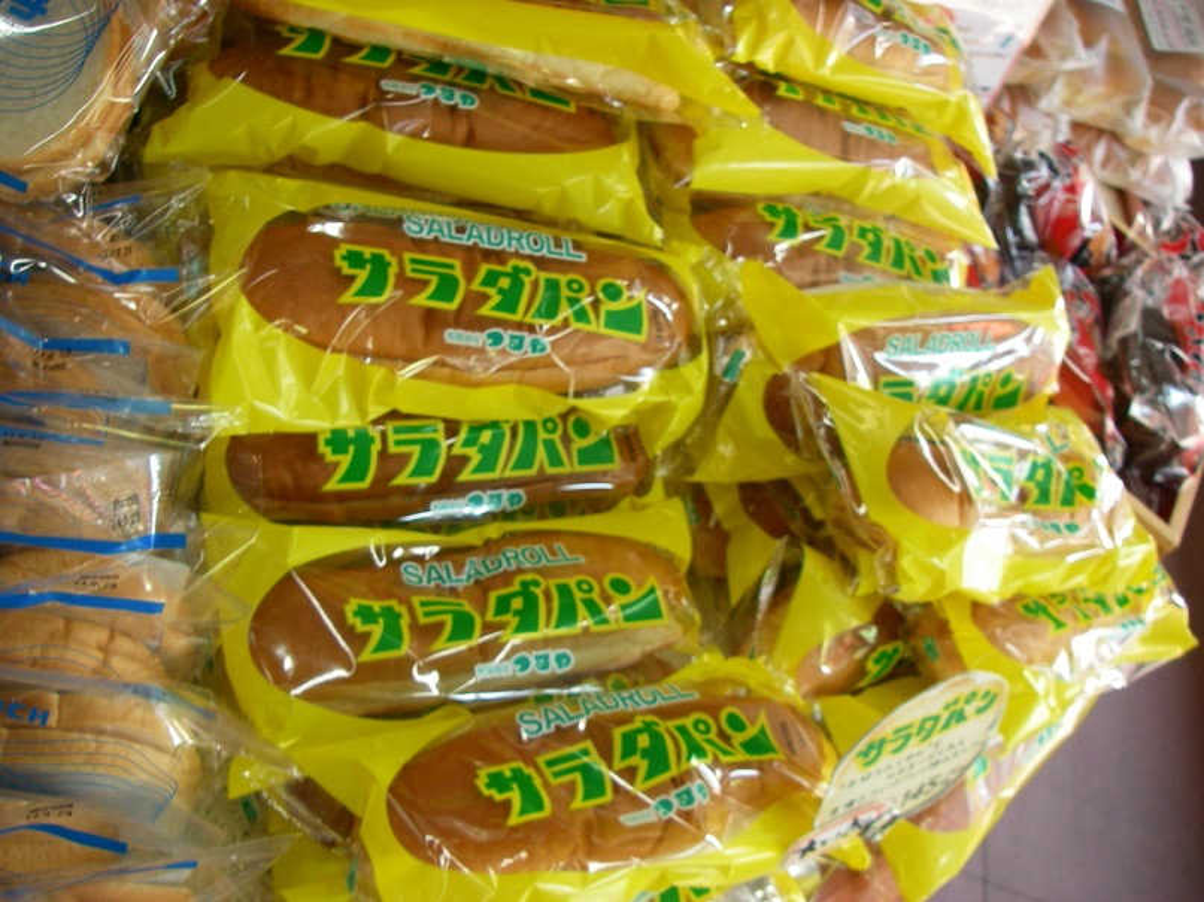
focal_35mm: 38
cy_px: 451
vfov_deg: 37.7
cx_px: 602
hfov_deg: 49.0
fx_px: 1322
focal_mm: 6.3
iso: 160
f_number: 3.3
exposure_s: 1/50
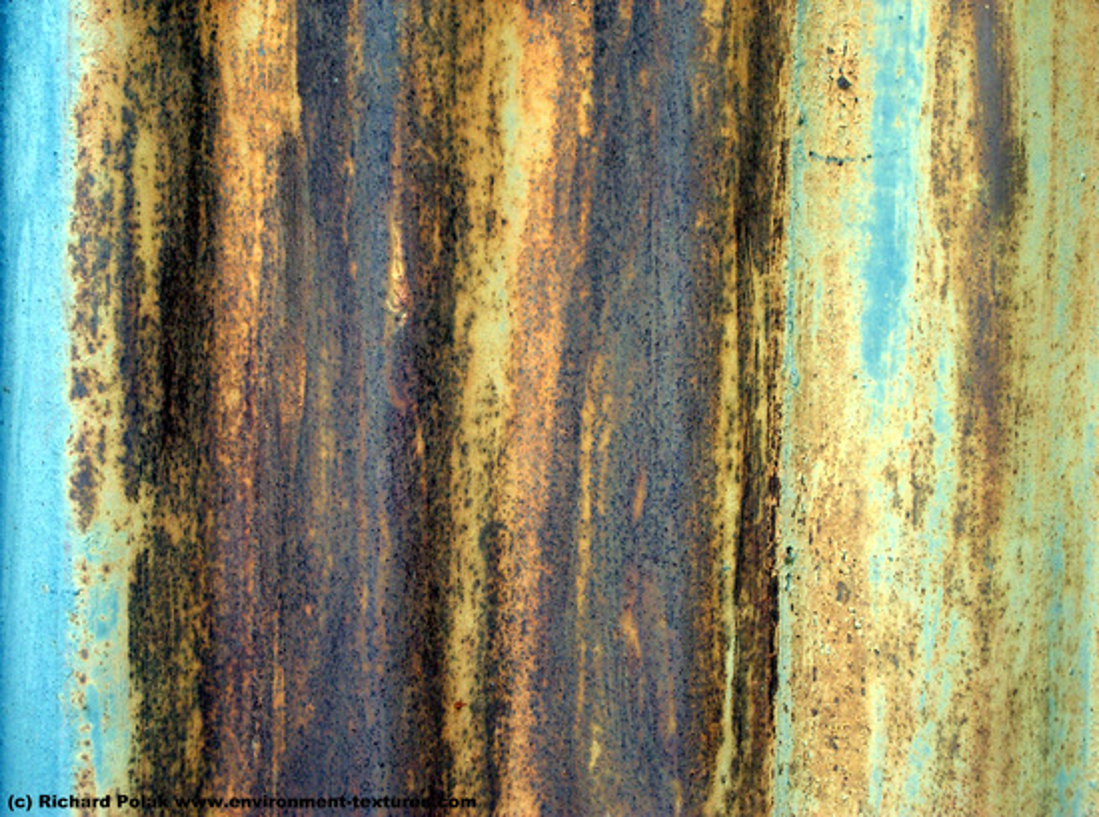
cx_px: 550
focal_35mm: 87
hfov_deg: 22.6
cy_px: 408
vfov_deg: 16.9
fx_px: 2754
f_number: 4.2
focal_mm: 17.7
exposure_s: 1/125
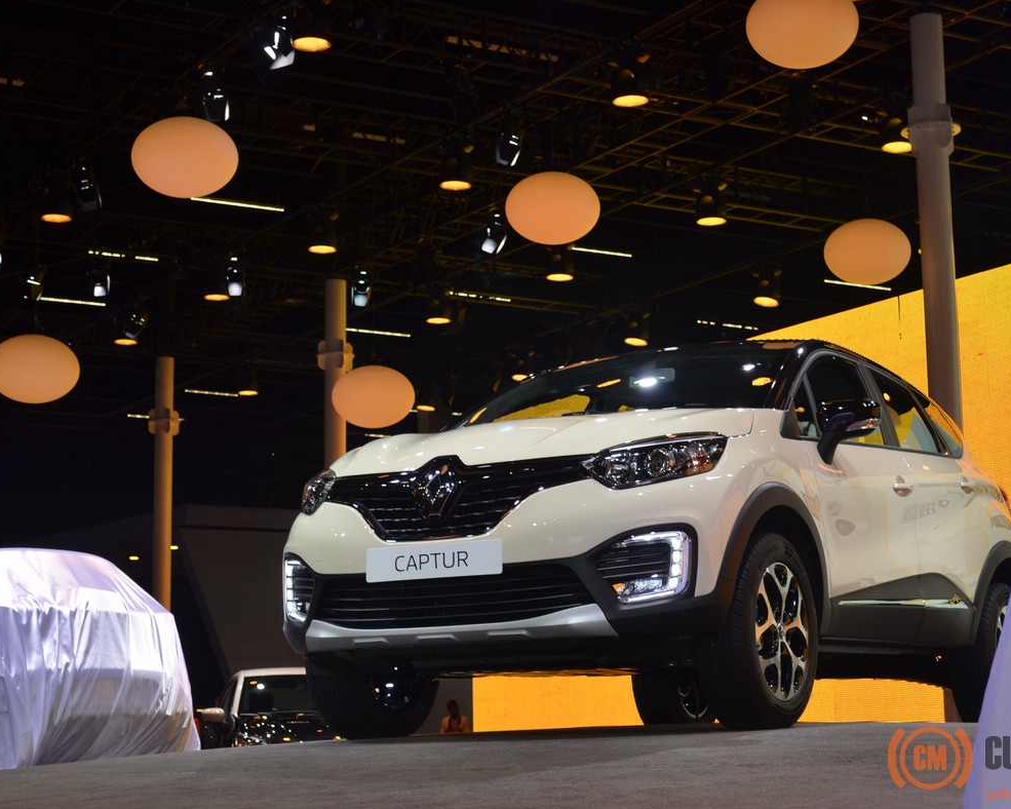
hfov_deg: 26.4
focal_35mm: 72
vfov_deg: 21.3
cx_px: 561
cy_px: 402
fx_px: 2154
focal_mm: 42
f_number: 5.3
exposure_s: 1/125
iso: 200
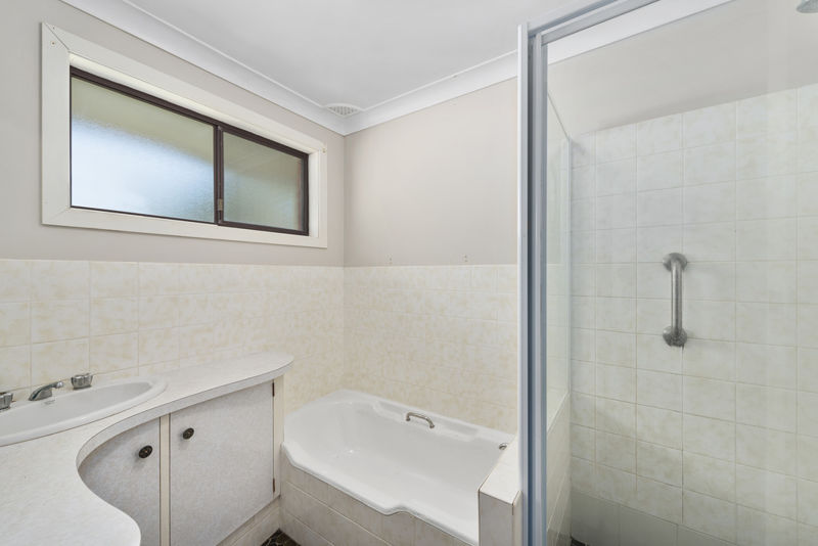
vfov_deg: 81.3
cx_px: 409
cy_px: 273
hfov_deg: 104.2
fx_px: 318
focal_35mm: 14
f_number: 7.1
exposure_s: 1/6
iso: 125
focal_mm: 14
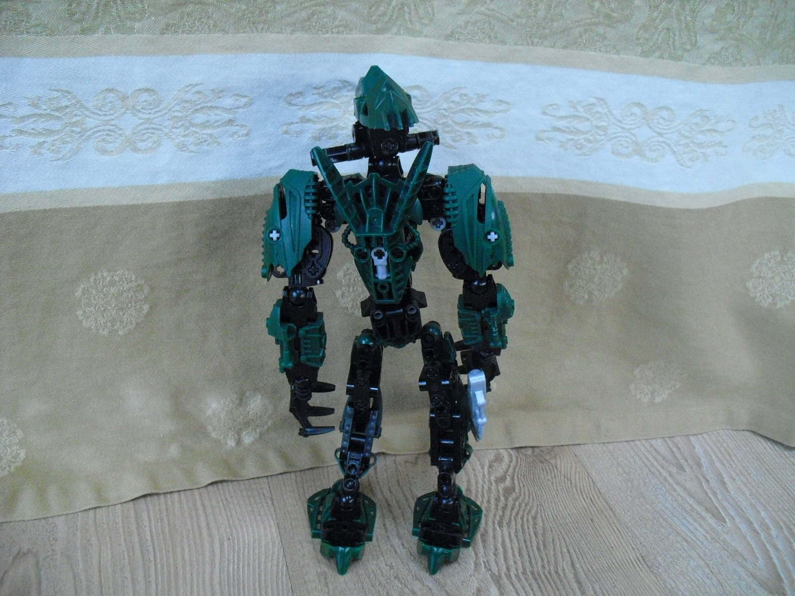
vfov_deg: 39.7
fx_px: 827
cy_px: 298
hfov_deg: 51.4
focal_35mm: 36
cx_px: 398
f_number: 3.1
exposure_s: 1/60
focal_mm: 6.3
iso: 800
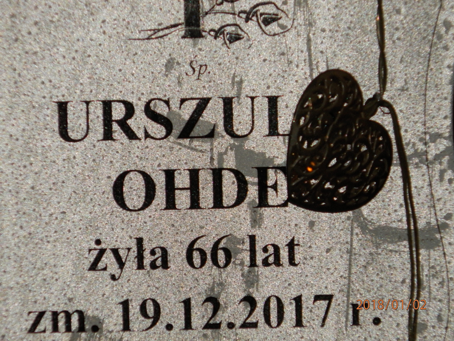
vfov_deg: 2.8
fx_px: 6886
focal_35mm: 525
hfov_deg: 3.8
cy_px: 170
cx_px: 227
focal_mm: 94.5
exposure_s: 1/250
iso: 200
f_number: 5.8
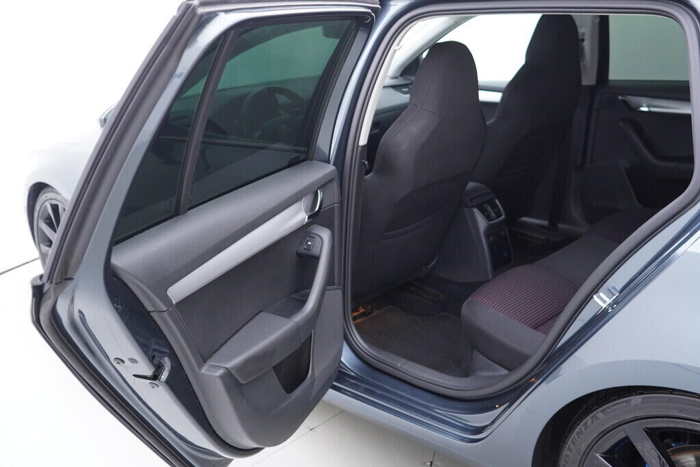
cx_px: 350
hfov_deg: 53.1
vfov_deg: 36.9
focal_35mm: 36
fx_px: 700
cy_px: 234
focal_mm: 24
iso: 250
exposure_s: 1/40
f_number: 2.8
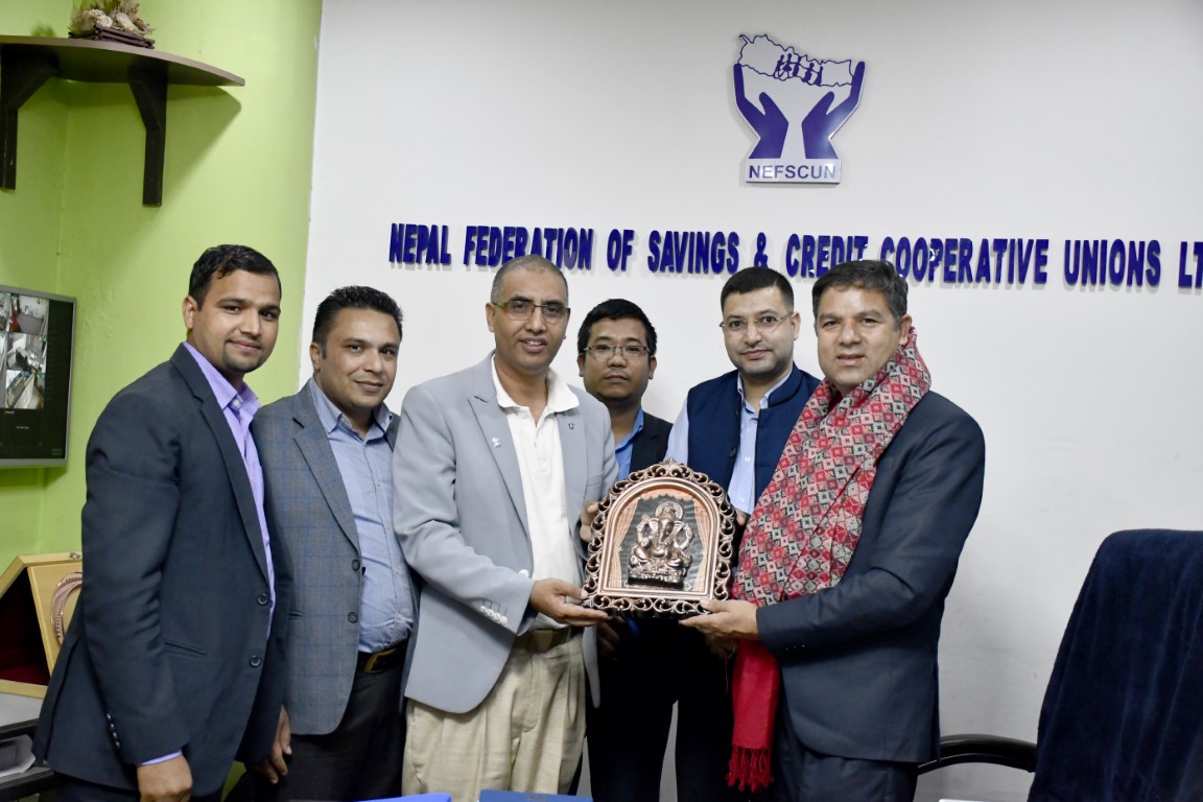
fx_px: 1604
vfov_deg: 28.1
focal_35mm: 48
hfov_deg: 41.1
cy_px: 401
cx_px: 602
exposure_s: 1/125
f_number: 4
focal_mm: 32
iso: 2800
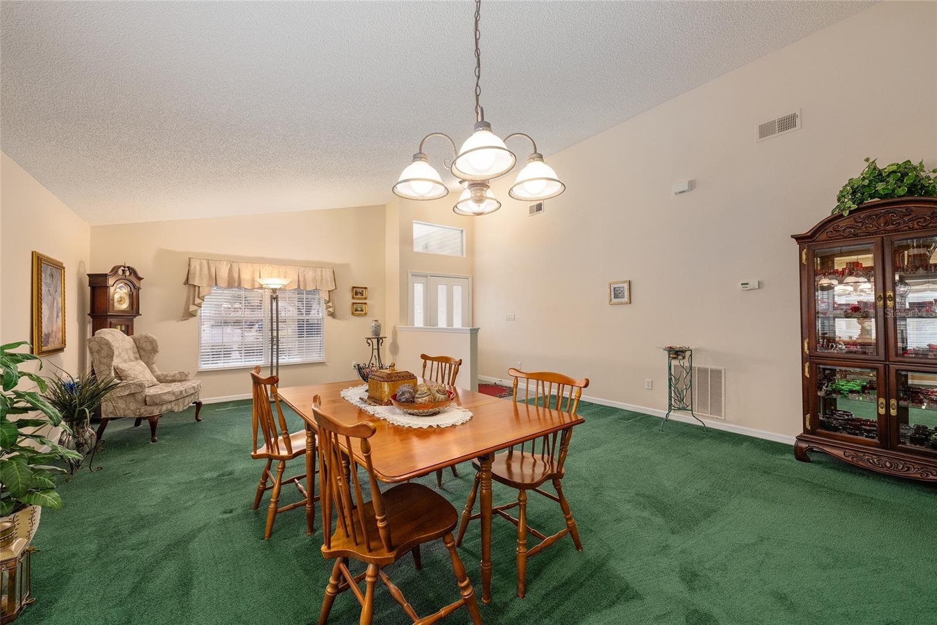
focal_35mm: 14
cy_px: 312
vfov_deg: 81.2
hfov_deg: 104.3
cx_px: 468
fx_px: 364
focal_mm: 14
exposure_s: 1/10
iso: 500
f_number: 7.1
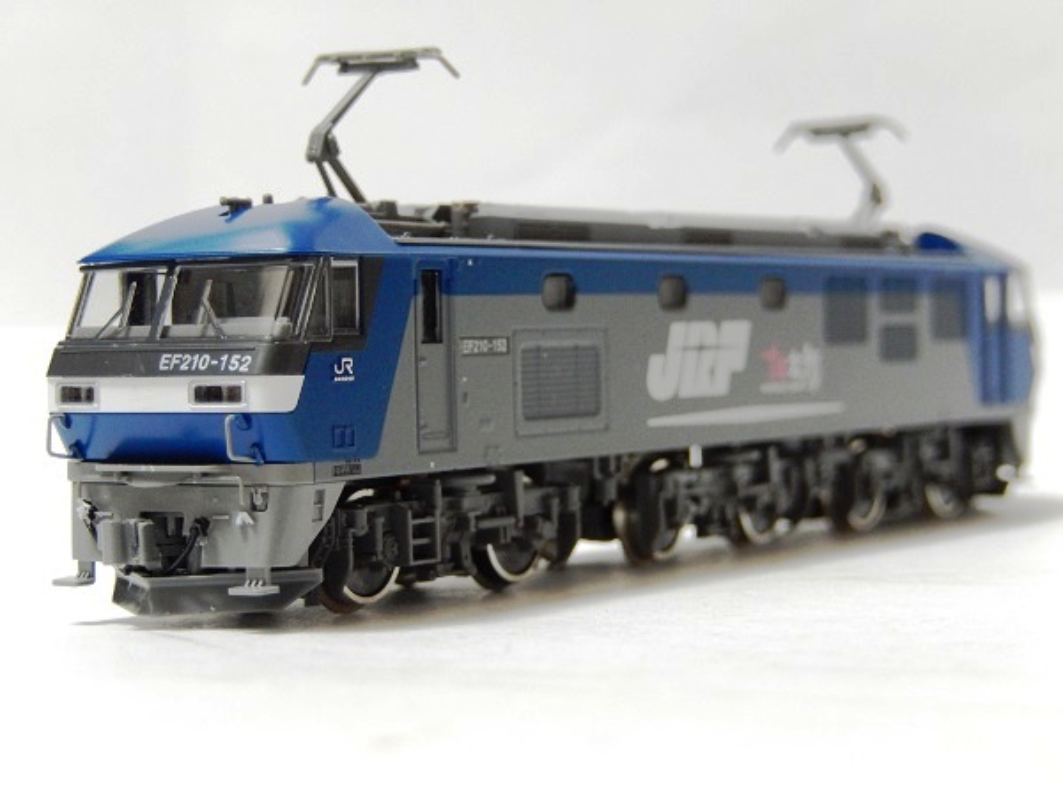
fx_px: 2917
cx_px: 532
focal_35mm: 95
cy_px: 398
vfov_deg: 15.6
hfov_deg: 20.7
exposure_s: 1/2.5
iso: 200
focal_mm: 17
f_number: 5.2
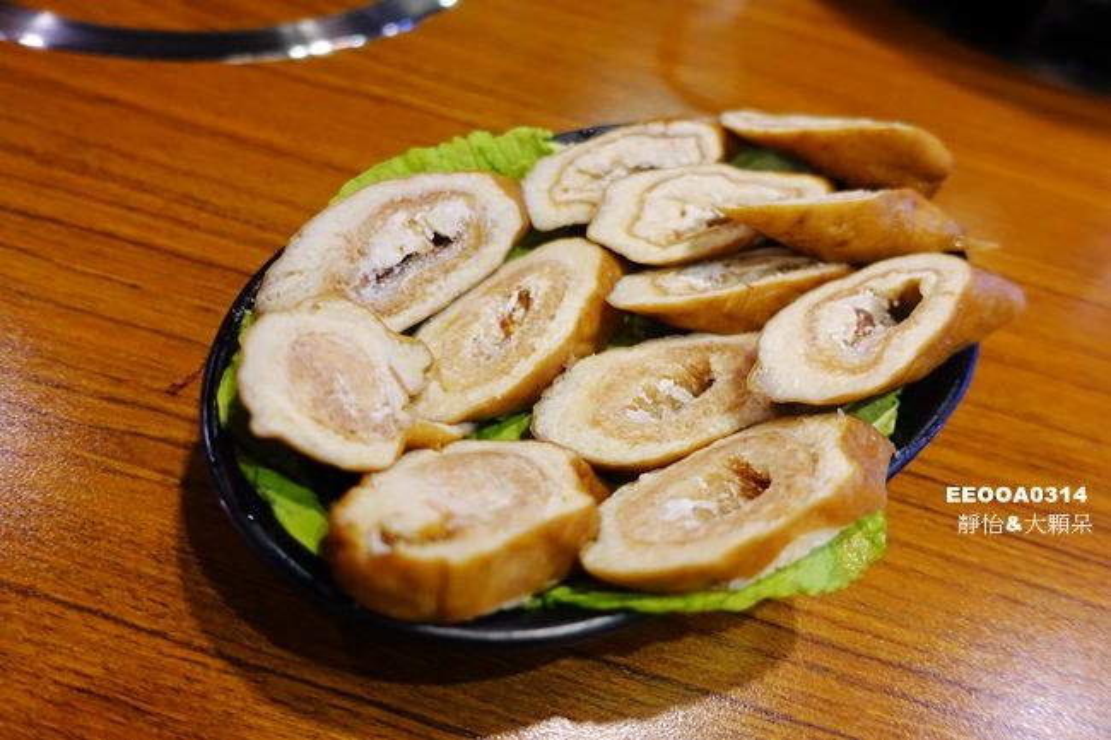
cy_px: 370
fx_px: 740
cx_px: 556
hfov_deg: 73.8
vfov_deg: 53.1
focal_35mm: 24
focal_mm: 8.8
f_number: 1.8
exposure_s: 1/30
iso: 640
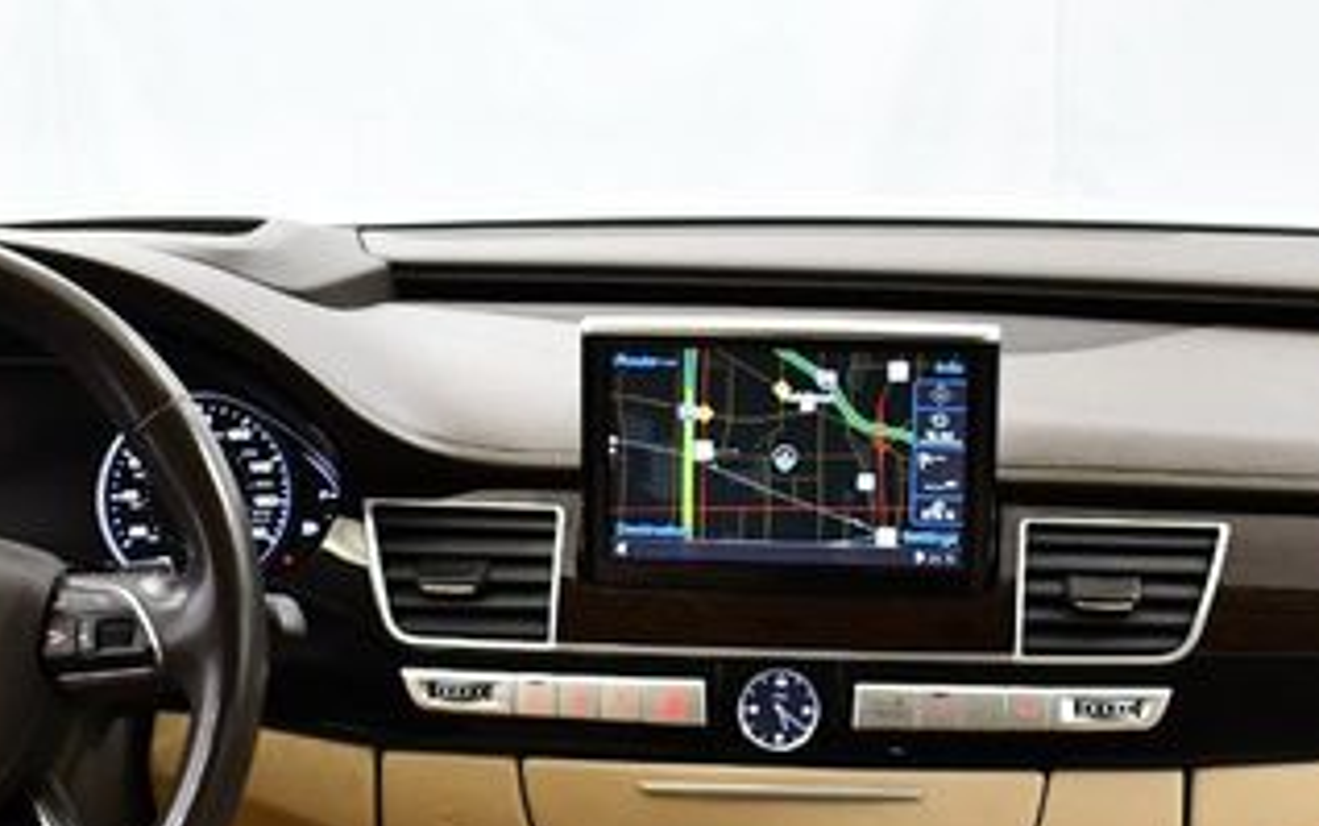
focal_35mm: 74
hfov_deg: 27.8
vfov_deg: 17.5
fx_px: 2661
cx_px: 718
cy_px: 679
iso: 2800
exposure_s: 1/125
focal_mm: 18
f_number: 3.5
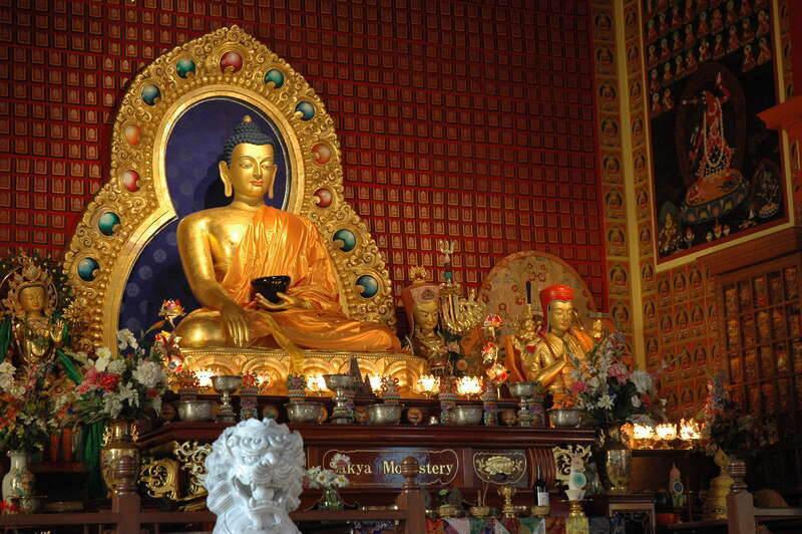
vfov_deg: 17.5
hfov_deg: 26.0
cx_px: 401
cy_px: 267
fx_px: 1736
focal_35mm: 78
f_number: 4.5
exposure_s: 1/50
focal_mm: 52
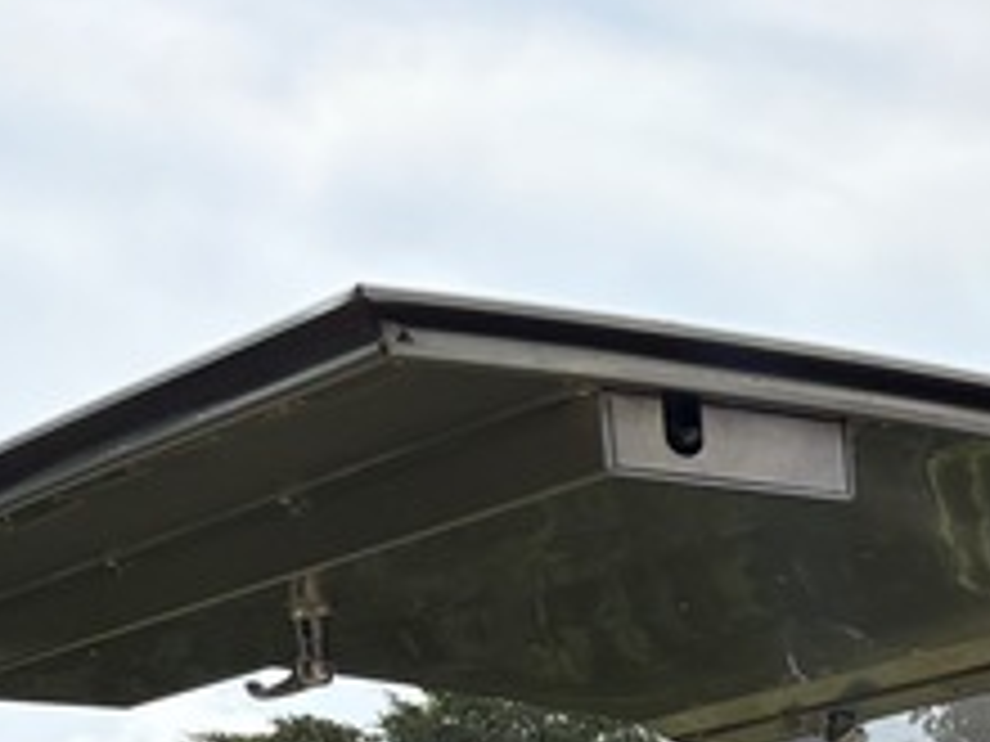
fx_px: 3375
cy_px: 1282
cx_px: 2052
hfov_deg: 13.8
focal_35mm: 118
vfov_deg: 11.7
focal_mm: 5.96
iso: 64
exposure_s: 1/3448
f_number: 1.6
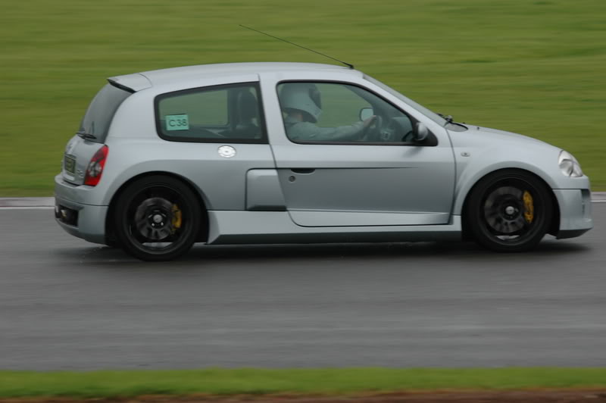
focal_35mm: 405
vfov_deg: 3.4
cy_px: 202
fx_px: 6812
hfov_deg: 5.1
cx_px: 303
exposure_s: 1/160
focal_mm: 270
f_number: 8
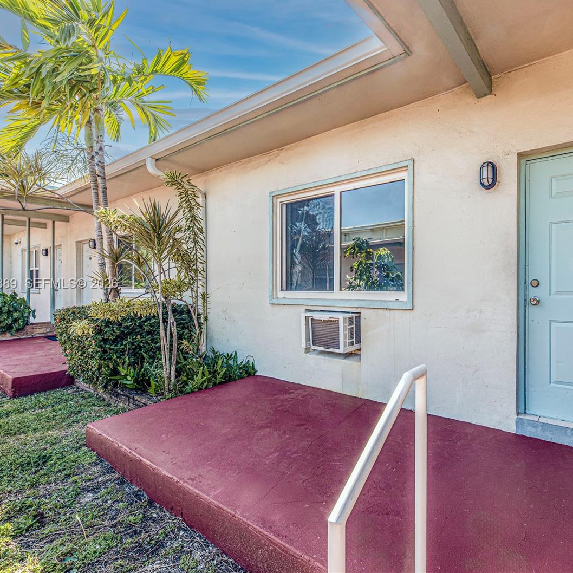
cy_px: 285
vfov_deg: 80.7
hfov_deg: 78.1
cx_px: 383
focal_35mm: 18
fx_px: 337
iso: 100
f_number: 8
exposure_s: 1/125
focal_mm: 14
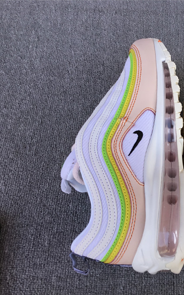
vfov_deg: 45.3
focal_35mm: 44
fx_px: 353
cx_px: 172
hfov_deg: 27.9
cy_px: 148
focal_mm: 3.3
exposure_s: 1/206
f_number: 2.4
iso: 25
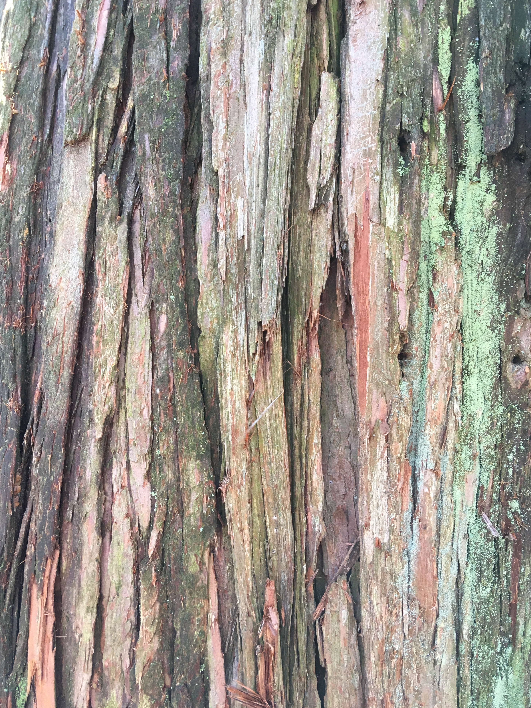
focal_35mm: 30
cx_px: 269
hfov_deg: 46.8
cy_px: 349
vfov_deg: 60.0
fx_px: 614
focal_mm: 4.15
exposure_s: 1/30
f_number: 2.2
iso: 40
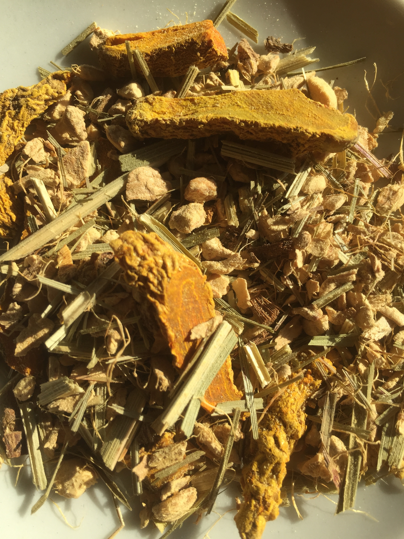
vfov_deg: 61.7
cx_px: 202
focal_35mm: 29
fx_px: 451
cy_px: 270
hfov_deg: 48.2
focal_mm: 4.15
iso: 32
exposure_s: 1/898
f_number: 2.2
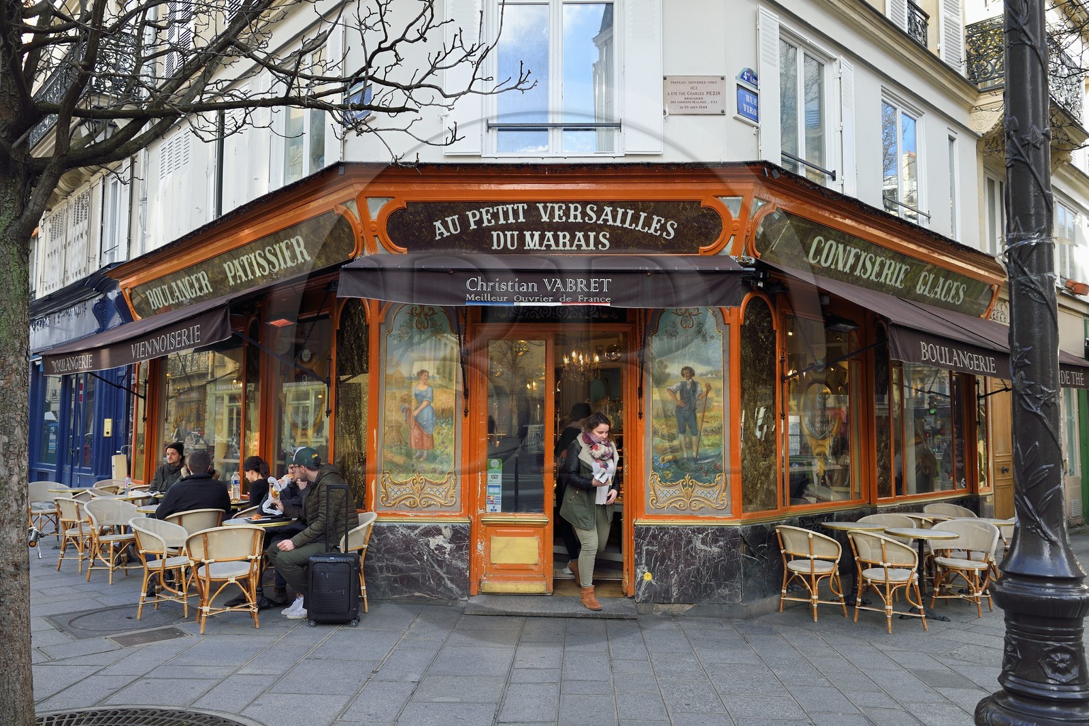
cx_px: 544
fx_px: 907
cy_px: 363
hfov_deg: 61.9
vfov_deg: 43.6
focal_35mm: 30
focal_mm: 30
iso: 400
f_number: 7.1
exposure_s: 1/160
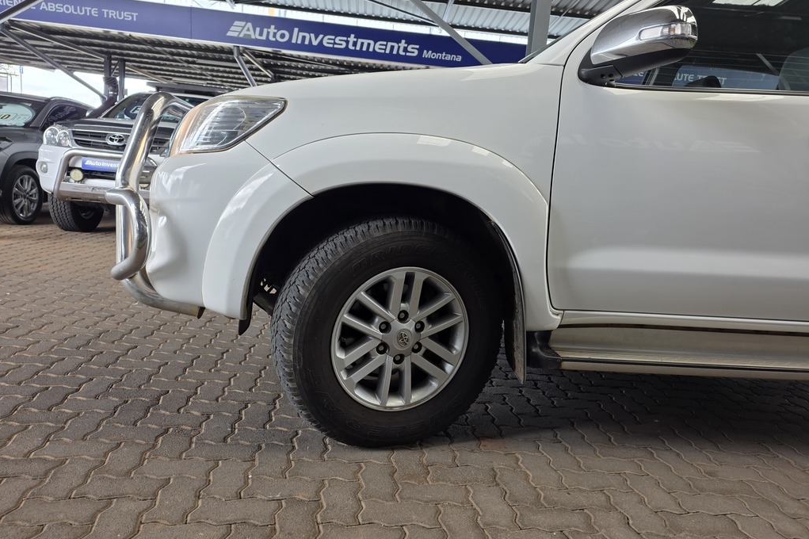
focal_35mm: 24
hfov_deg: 73.8
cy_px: 260
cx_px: 404
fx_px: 539
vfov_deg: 53.1
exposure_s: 1/180
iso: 50
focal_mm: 6.25
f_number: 1.7
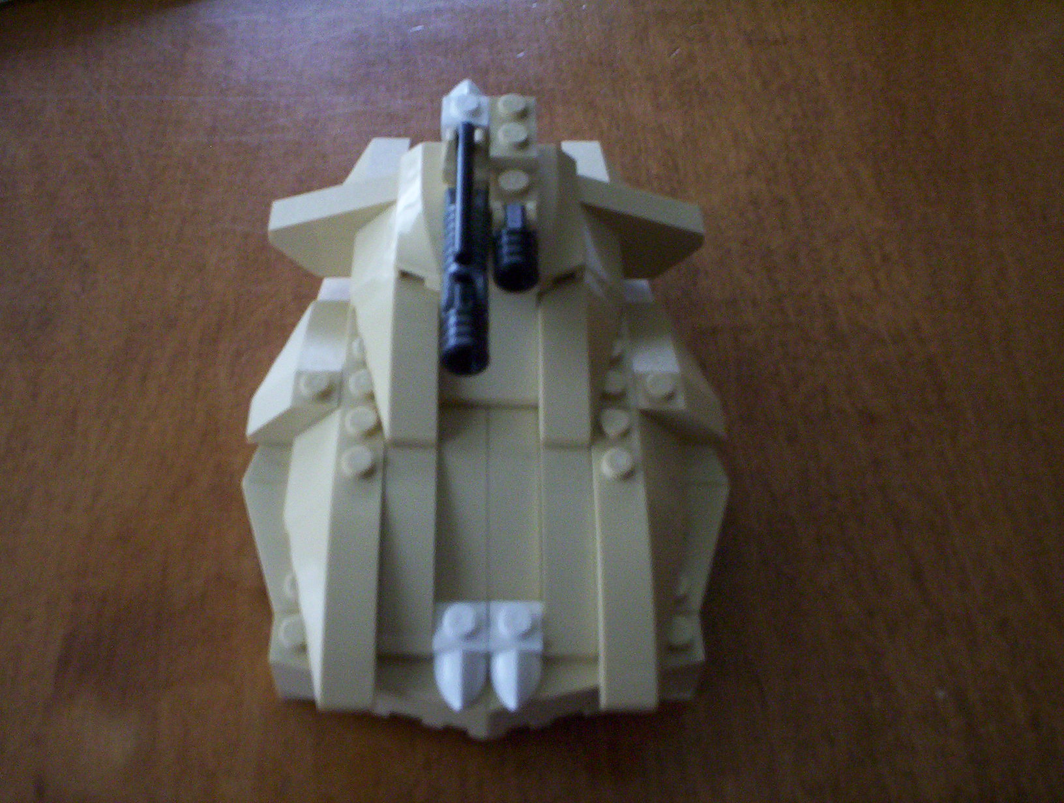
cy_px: 402
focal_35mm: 38
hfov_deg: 48.9
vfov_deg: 37.9
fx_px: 1171
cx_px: 532
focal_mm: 4.99
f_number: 4.5
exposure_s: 1/8
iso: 200
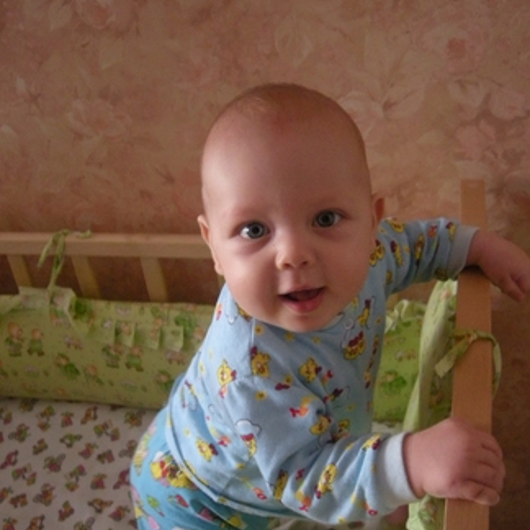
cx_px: 273
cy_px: 345
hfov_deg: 39.2
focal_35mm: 43
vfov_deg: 38.8
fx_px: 745
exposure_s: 1/16.6
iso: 400
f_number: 2.8
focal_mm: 5.7
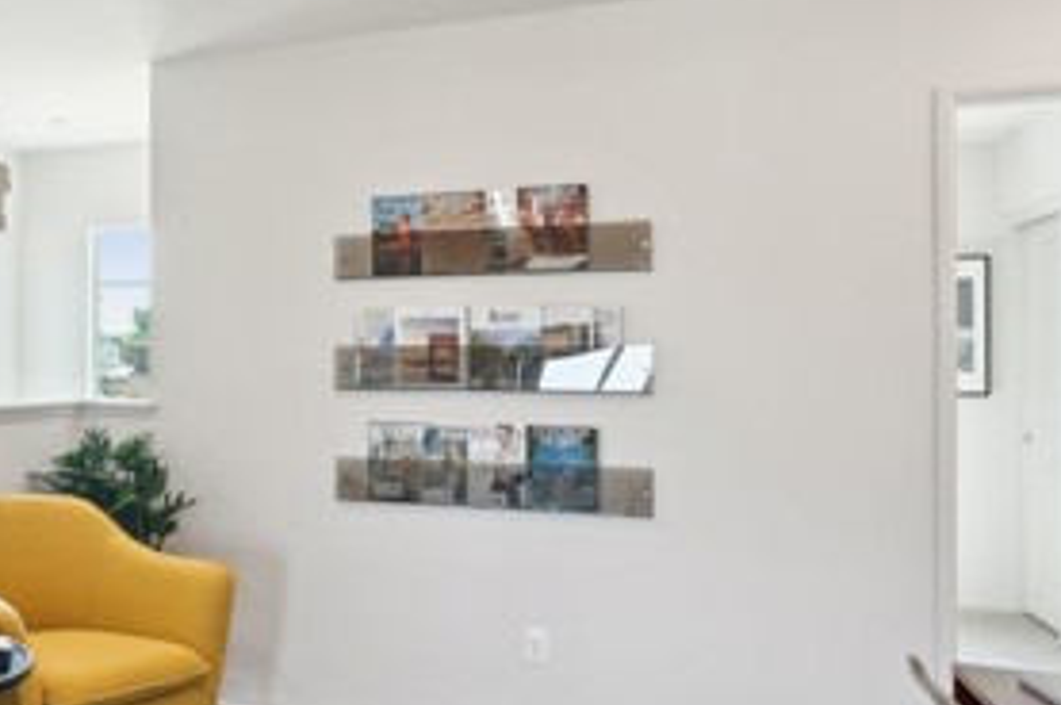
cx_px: 103
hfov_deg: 46.7
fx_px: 1089
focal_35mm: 37
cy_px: 356
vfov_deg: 35.9
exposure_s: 1/15
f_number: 8
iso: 400
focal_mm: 16
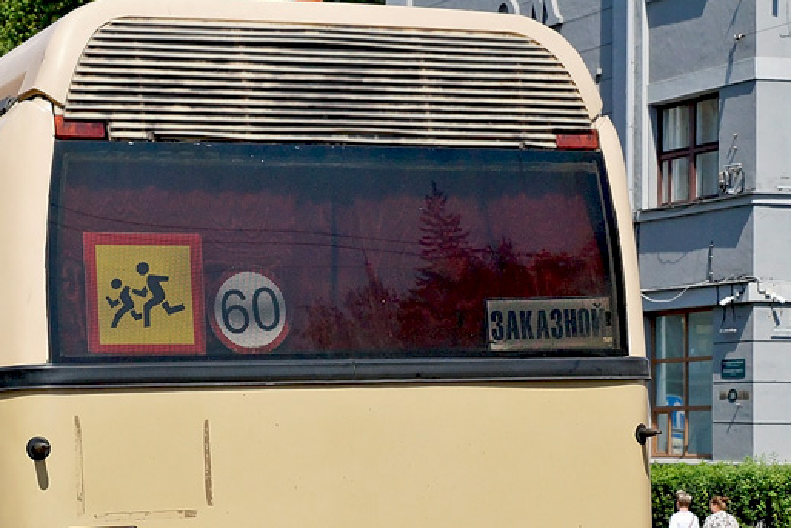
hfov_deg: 19.6
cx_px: 179
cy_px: 460
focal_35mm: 103
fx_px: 2264
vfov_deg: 13.2
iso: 200
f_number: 7.1
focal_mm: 28
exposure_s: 1/1250
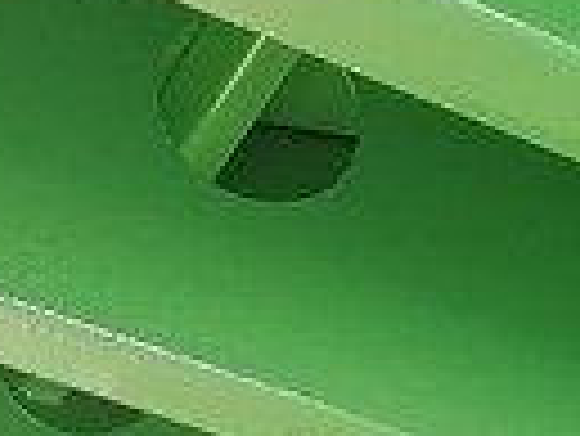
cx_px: 1012
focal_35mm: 167
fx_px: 2801
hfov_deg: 11.1
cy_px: 706
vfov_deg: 8.6
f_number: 1.8
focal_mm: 5.3
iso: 250
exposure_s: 1/60
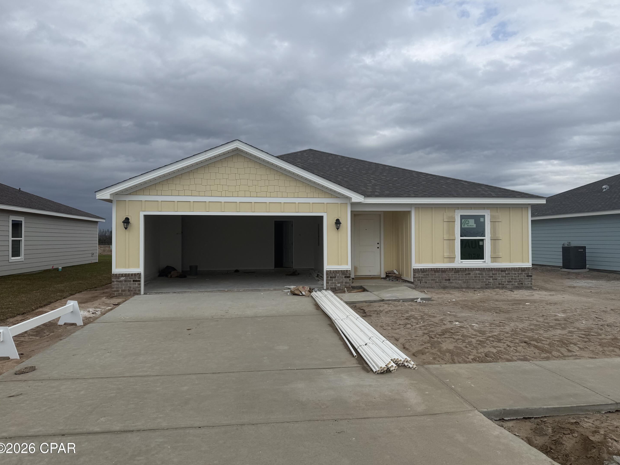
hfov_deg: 69.4
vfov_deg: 54.9
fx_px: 448
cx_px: 317
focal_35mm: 25
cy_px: 228
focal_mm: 6.76
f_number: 1.78
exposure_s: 1/7353
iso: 80
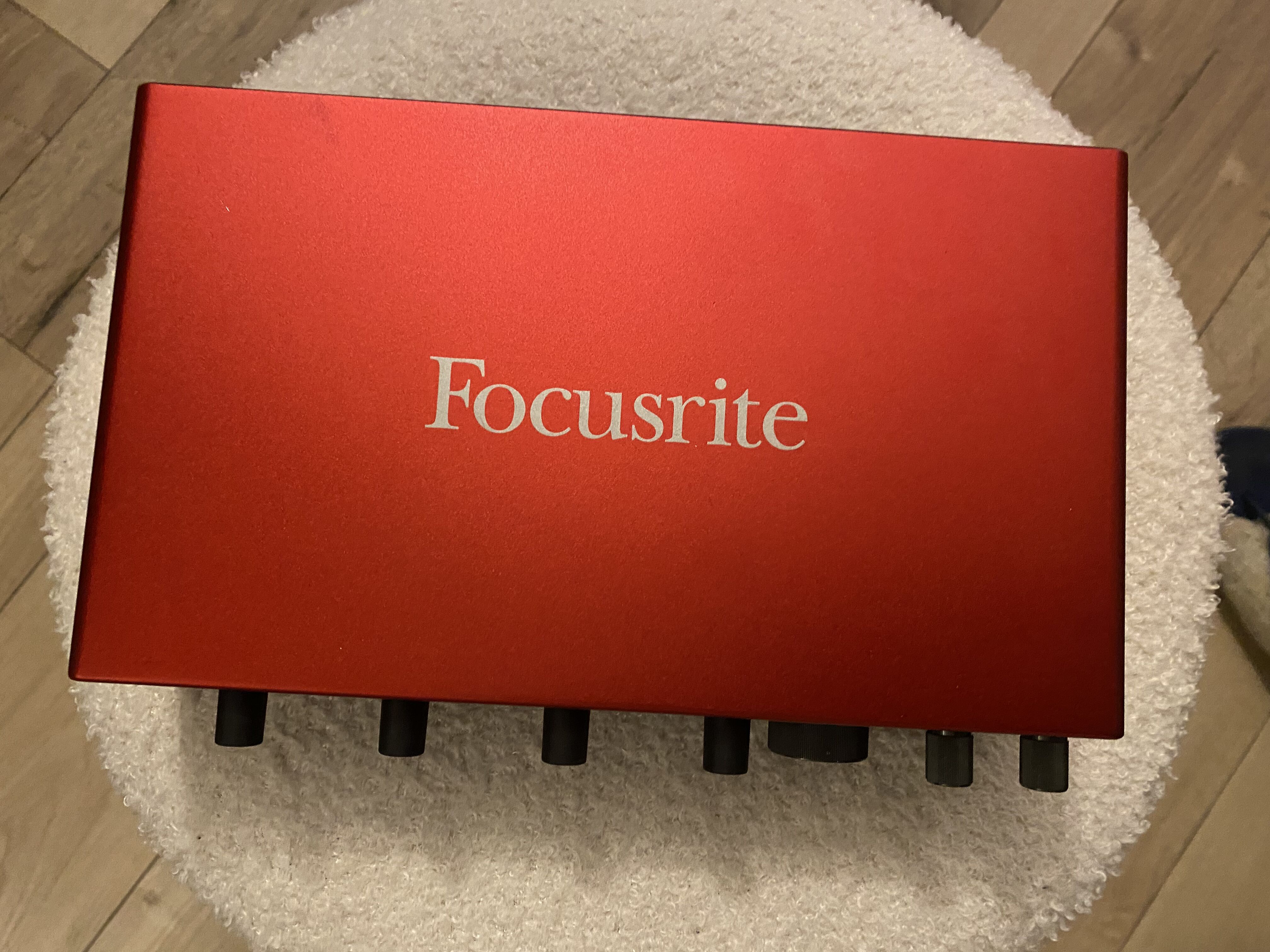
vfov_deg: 53.1
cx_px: 635
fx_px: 954
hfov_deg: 67.3
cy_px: 476
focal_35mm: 26
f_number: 1.8
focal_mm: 4.25
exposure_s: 1/25
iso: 500
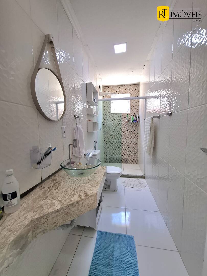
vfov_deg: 106.2
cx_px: 104
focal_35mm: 13
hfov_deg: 89.9
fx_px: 104
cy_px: 138
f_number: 2.2
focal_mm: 1.74
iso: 50
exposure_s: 1/60.2
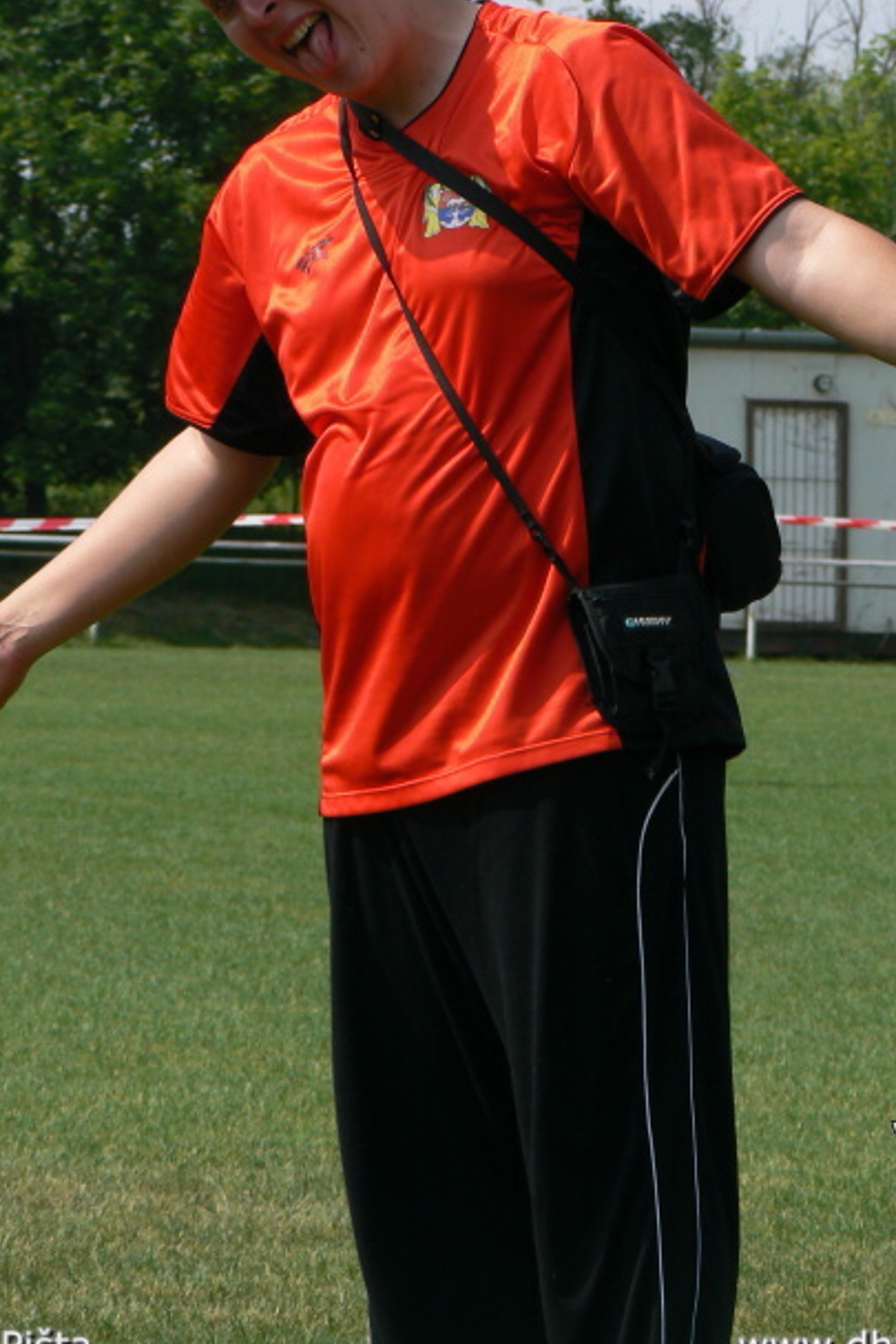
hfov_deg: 5.7
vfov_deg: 8.5
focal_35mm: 241
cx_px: 490
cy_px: 558
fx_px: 8992
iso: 80
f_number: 7.1
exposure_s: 1/400
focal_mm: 31.6
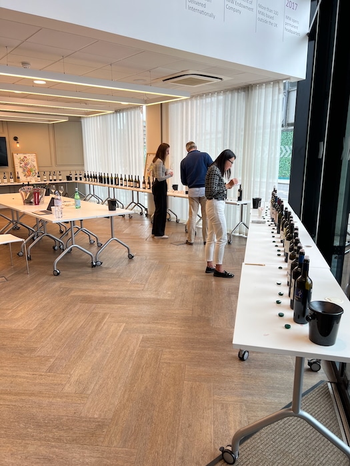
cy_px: 233
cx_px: 175
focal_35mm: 26
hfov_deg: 53.1
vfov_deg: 67.3
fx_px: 351
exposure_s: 1/120
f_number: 1.5
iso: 32
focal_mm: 5.7
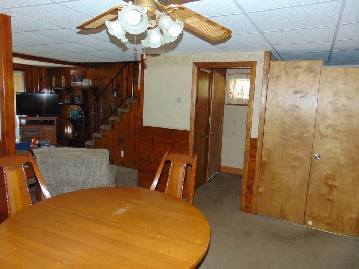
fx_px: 259
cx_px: 180
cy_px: 134
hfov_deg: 69.4
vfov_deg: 54.9
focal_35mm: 25
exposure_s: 1/30
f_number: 3
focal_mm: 4.5
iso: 200
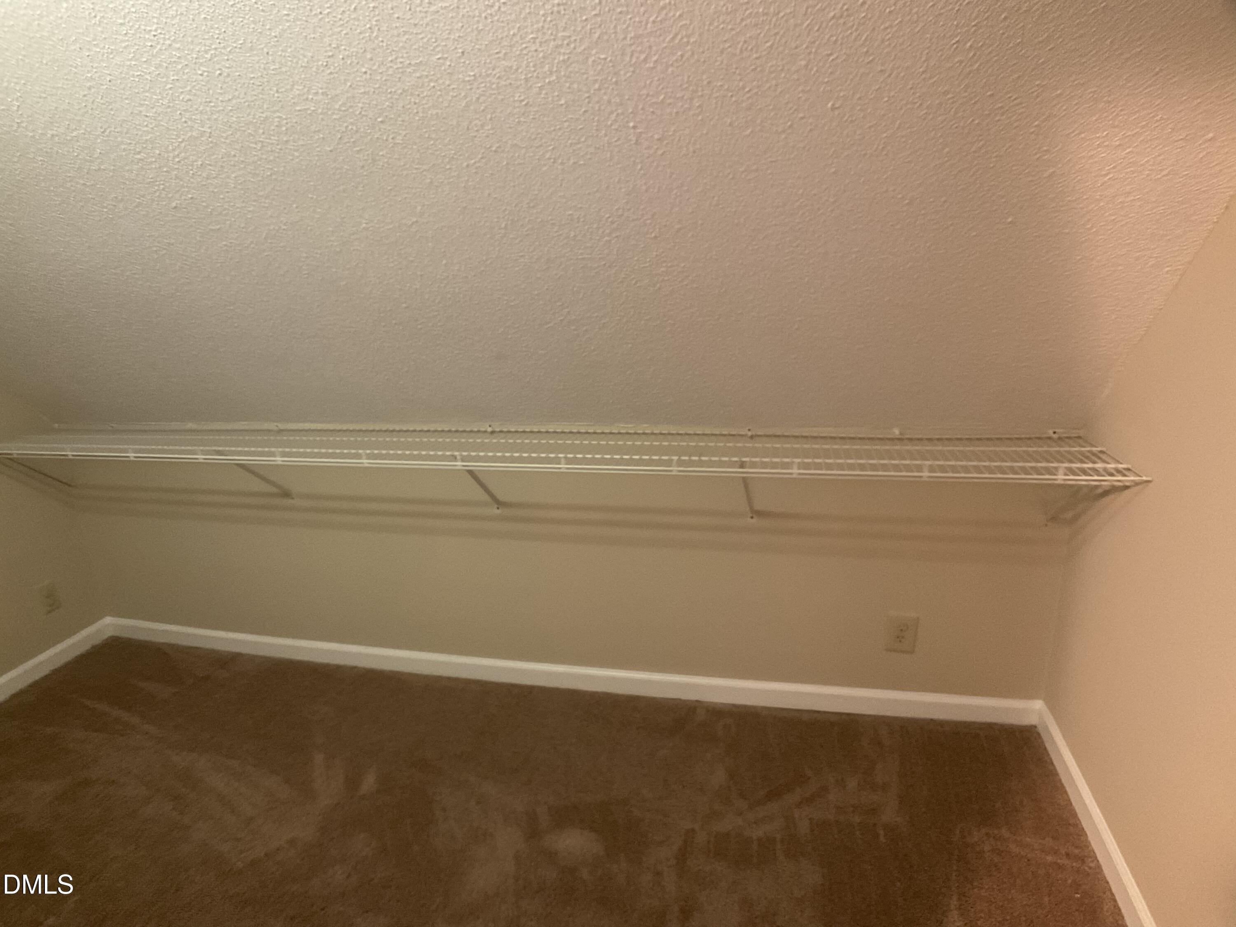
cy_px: 464
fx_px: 1035
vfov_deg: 48.2
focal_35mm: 29
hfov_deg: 61.7
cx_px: 618
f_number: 1.8
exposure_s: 1/40
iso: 320
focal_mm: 3
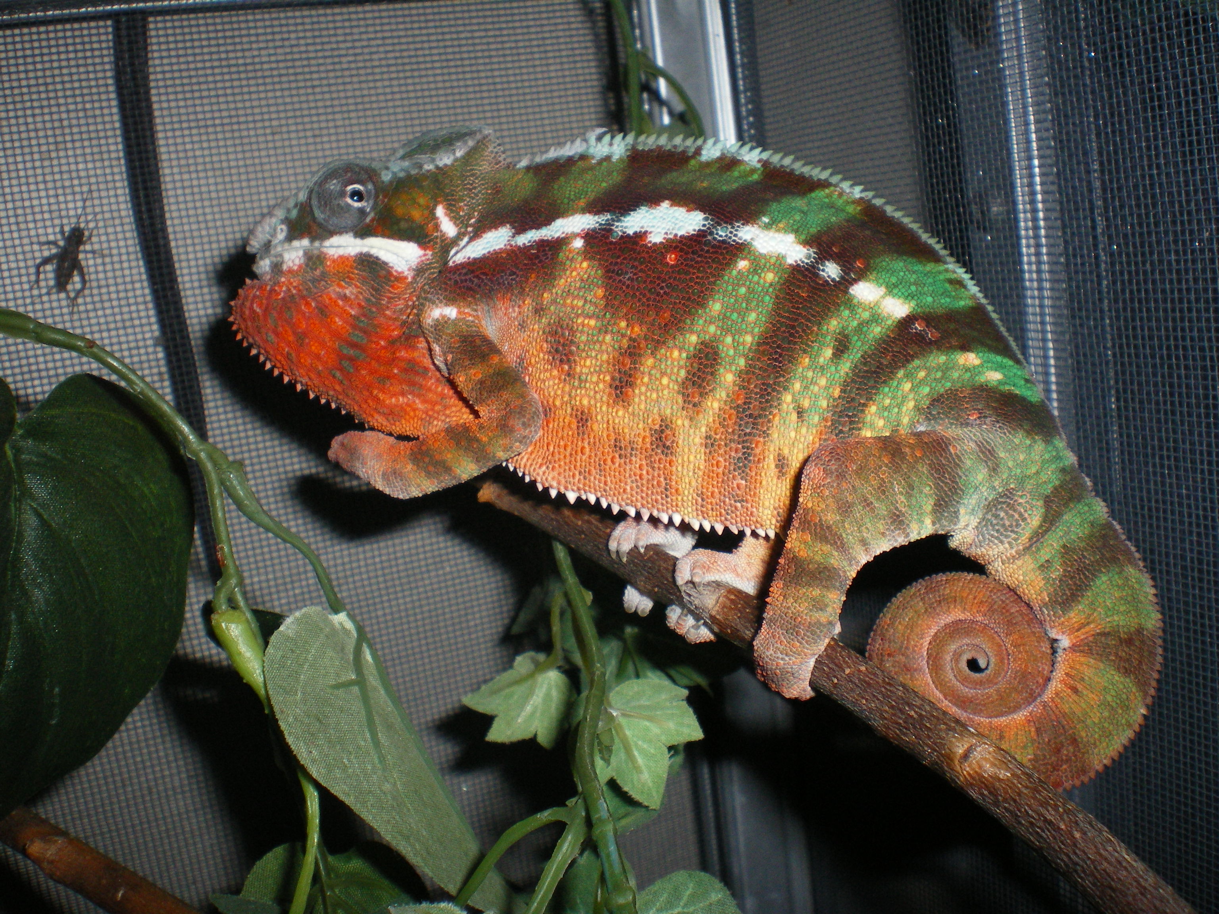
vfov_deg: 37.7
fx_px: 1338
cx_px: 610
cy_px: 457
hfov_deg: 49.0
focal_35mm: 38
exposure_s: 1/50
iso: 200
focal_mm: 6.3
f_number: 4.6
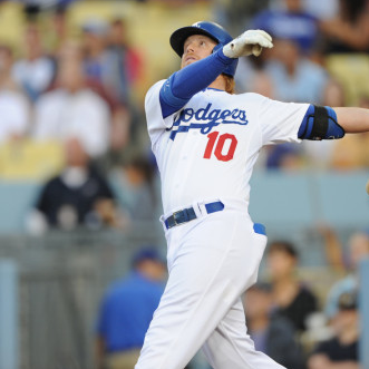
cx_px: 163
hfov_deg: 2.3
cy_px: 184
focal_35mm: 771
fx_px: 9298
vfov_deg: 2.3
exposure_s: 1/1000
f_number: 4
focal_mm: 600
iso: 1600
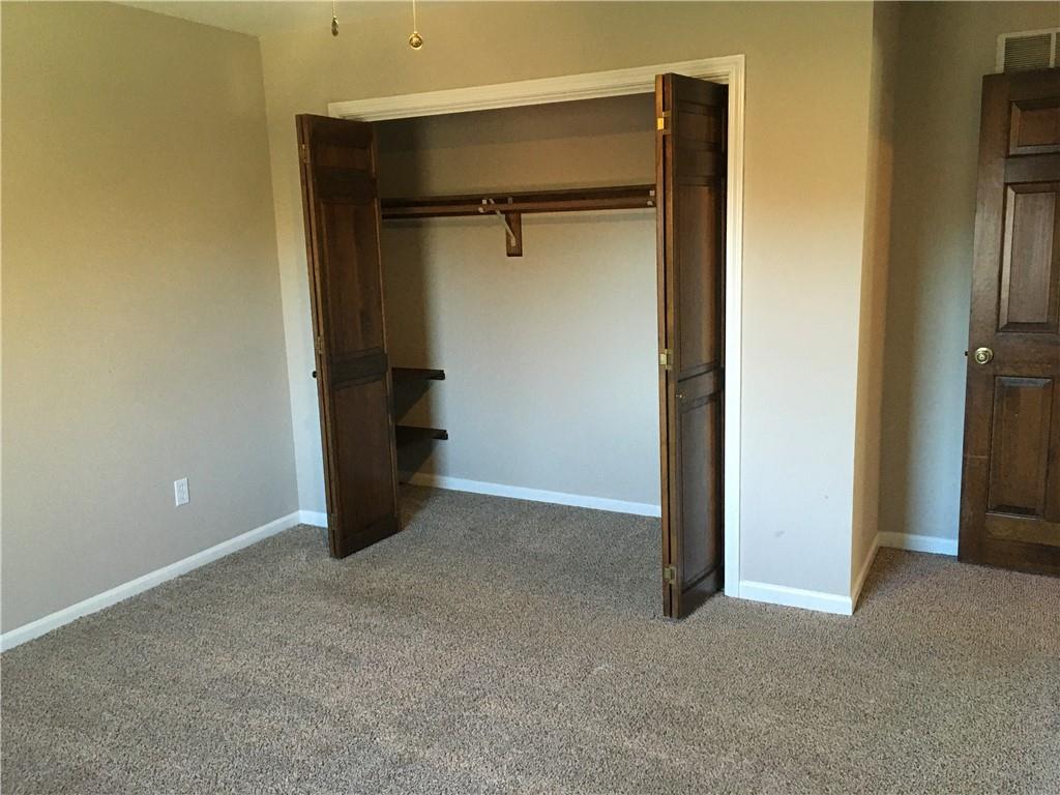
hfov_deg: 61.7
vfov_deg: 48.2
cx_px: 530
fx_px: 888
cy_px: 398
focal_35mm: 29
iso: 200
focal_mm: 4.15
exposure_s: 1/30
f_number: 2.2
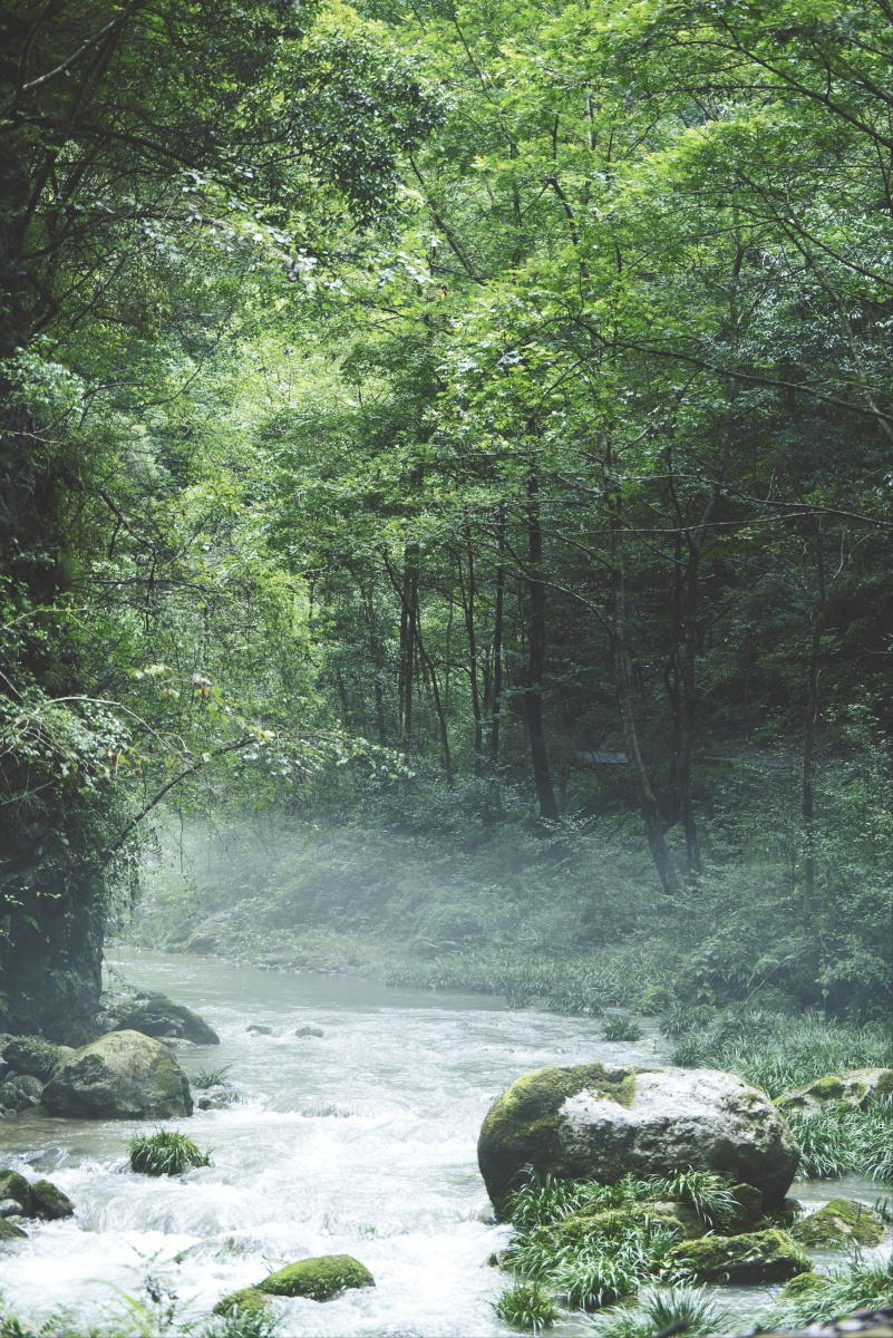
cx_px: 446
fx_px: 2602
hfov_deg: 19.5
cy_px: 669
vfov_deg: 28.8
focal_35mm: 70
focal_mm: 70
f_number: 2.8
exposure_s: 1/100
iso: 160
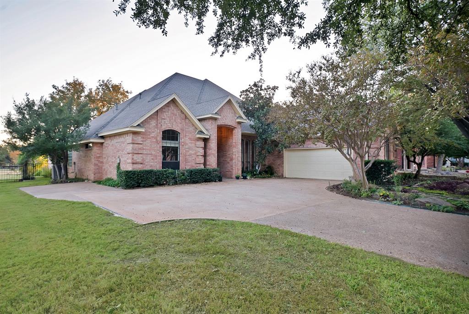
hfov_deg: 86.9
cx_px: 234
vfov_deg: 64.6
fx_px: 248
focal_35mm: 19
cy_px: 157
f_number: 9
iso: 640
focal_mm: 19
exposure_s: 1/6
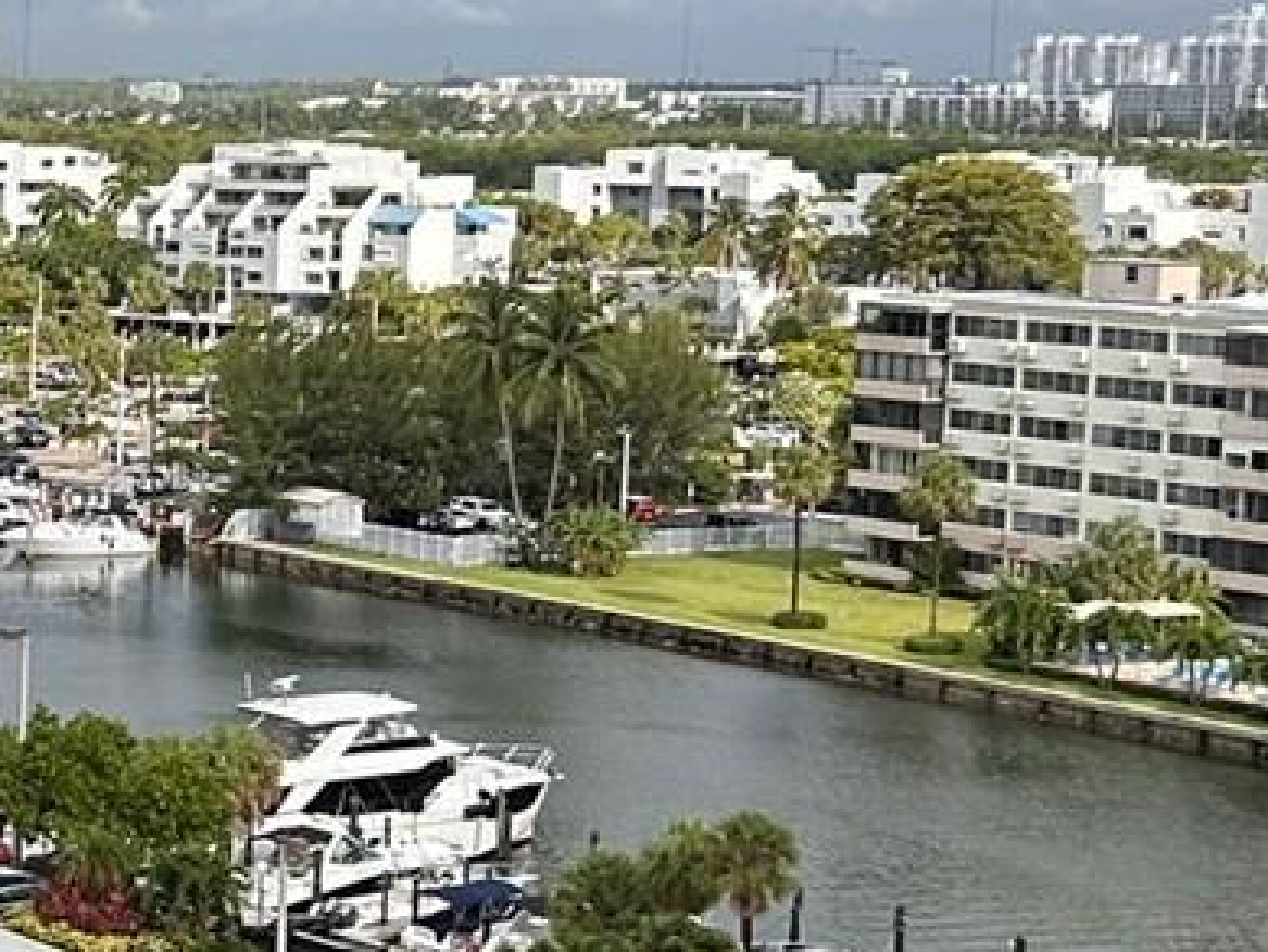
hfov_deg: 16.9
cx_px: -548
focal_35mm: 107
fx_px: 3921
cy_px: 574
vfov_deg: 13.8
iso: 50
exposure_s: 1/3257
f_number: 1.5
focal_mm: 5.7
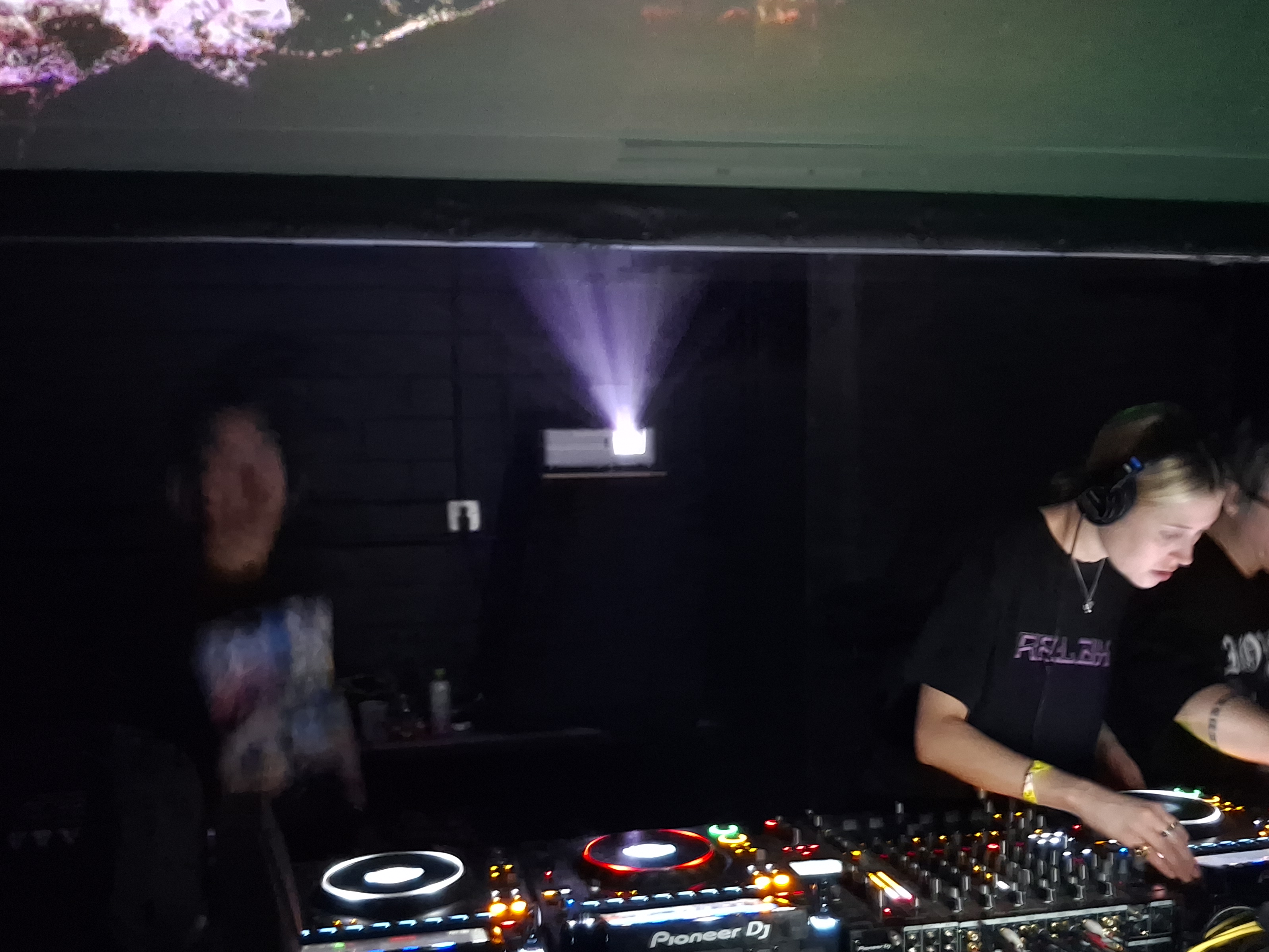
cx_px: 646
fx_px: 1173
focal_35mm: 32
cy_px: 582
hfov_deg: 56.8
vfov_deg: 43.9
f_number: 1.8
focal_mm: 4.69
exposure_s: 1/4
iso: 2000
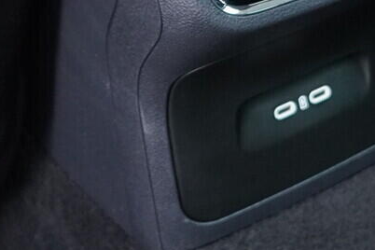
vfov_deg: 10.4
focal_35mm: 129
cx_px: 304
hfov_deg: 15.8
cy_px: -75
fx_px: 1344
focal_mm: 24
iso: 2500
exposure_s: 1/40
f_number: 2.8
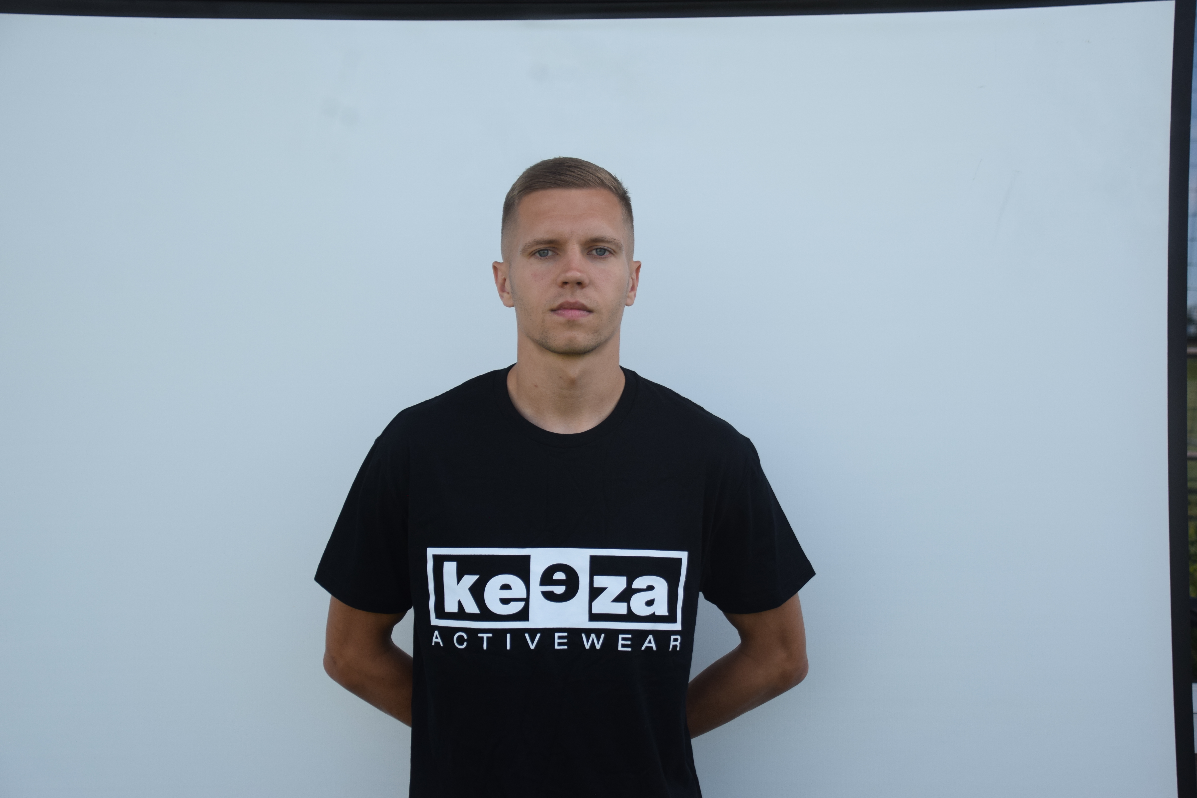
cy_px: 399
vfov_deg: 25.8
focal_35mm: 52
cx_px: 598
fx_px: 1745
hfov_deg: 37.9
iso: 450
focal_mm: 35
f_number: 4.2
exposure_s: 1/1000
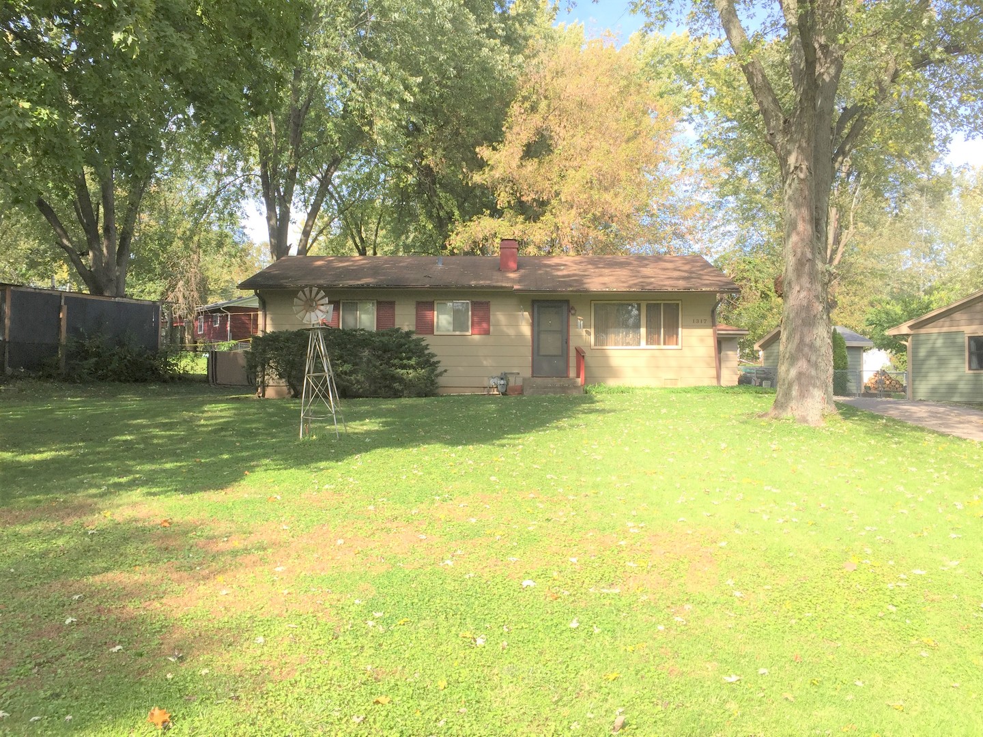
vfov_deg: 48.2
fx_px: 824
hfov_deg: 61.7
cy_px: 368
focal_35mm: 29
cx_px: 492
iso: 32
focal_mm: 4.15
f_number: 2.2
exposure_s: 1/599
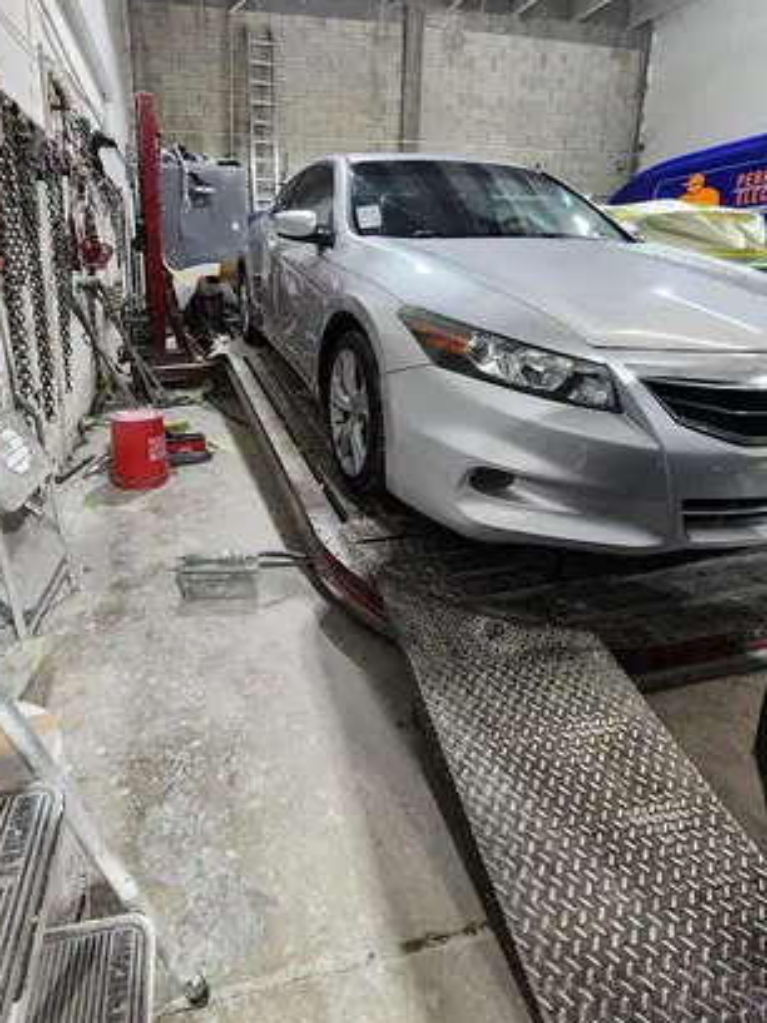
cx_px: 306
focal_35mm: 17
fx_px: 502
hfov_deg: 73.9
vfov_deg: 89.6
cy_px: 400
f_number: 2.2
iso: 400
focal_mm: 2.2
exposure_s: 1/40
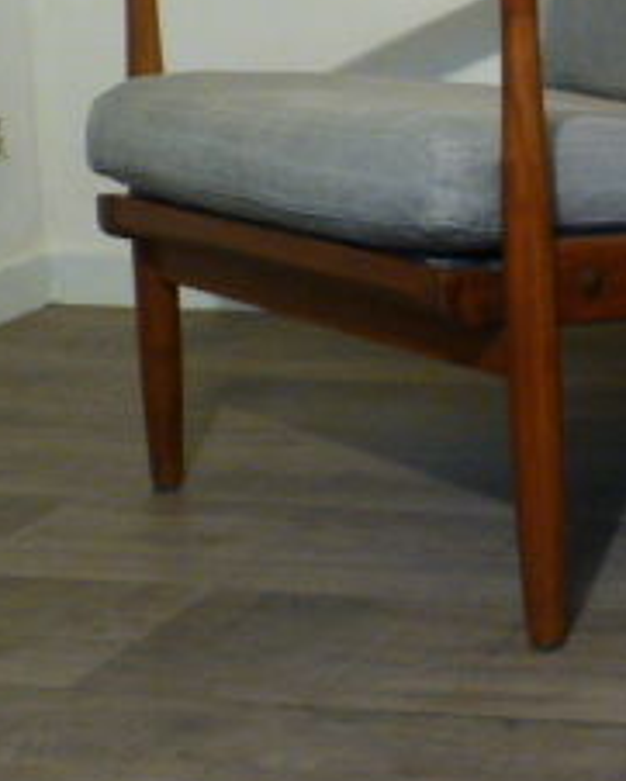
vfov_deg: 22.3
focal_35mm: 83
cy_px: 28
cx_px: 1089
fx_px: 1921
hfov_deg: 16.0
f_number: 3.6
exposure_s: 1/25
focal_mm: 5.4
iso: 400
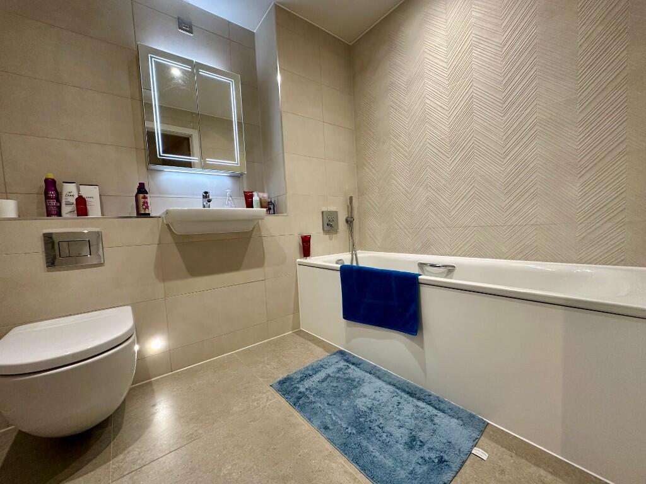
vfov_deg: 85.7
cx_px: 323
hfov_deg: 102.1
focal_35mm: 14
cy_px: 242
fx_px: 261
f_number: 2.2
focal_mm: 2.22
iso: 320
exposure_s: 1/100
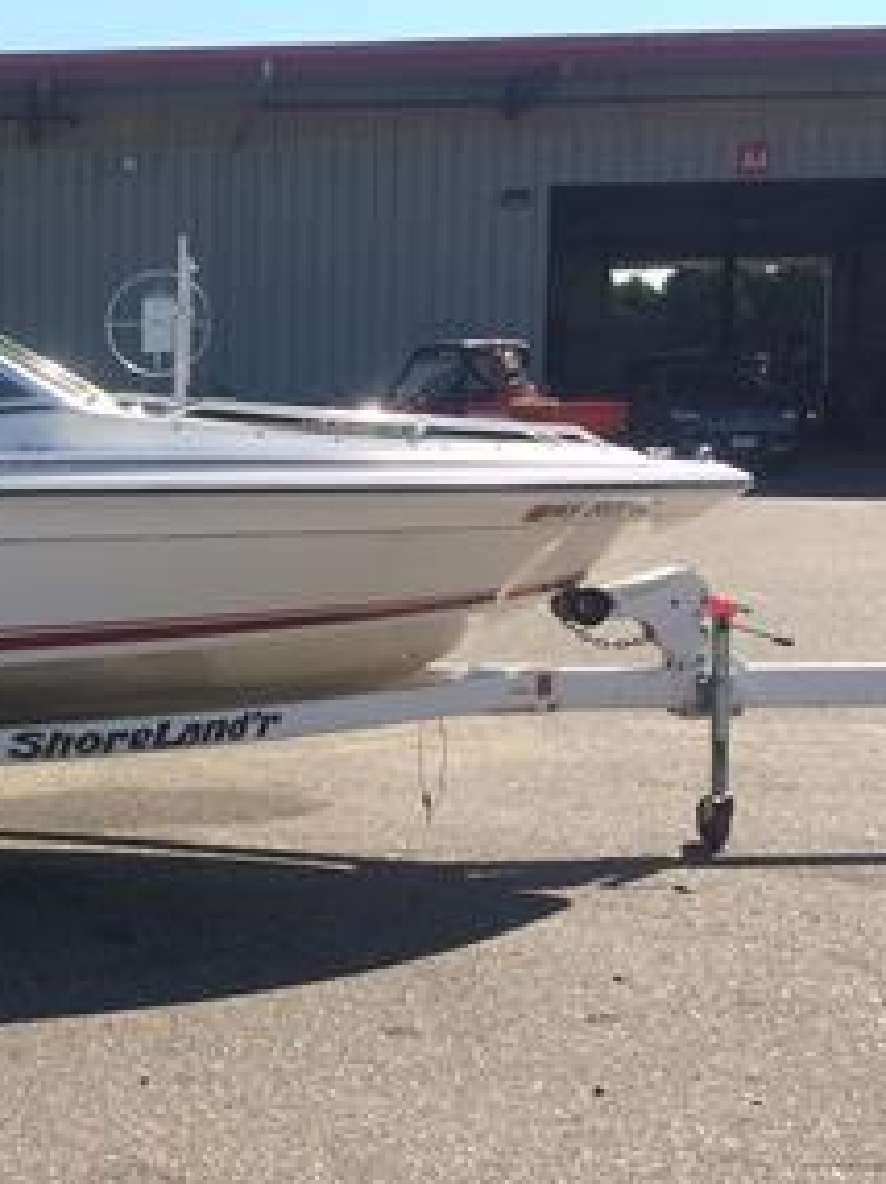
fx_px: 2222
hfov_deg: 21.1
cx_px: -161
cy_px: 650
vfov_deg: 29.8
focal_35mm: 65
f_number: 2.2
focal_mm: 4.15
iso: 32
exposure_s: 1/1466
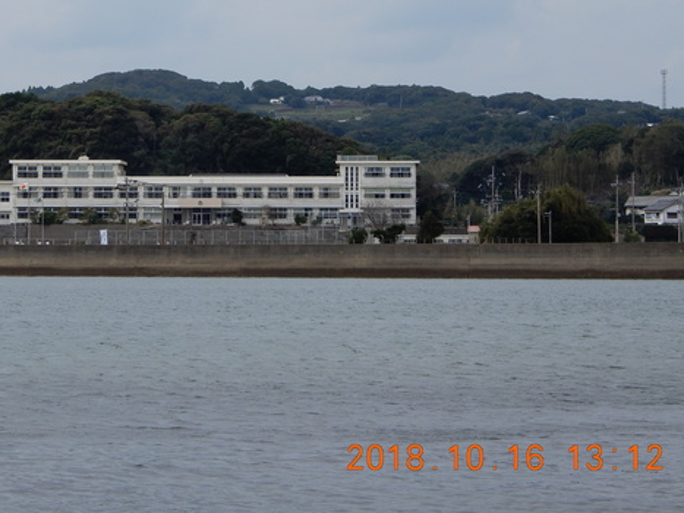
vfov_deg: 11.0
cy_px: 138
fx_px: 2647
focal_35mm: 134
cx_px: 171
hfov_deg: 14.7
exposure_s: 1/640
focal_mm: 15.2
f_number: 5
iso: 80
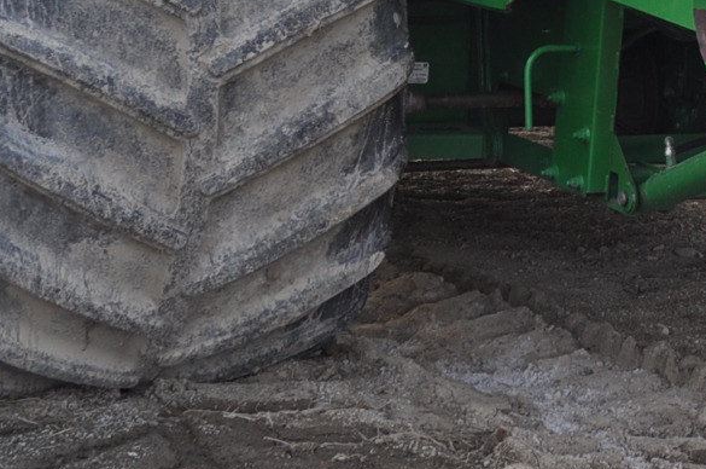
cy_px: -348
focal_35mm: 121
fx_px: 2369
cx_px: 782
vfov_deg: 10.7
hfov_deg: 16.4
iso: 200
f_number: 7.1
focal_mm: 22
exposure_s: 1/200
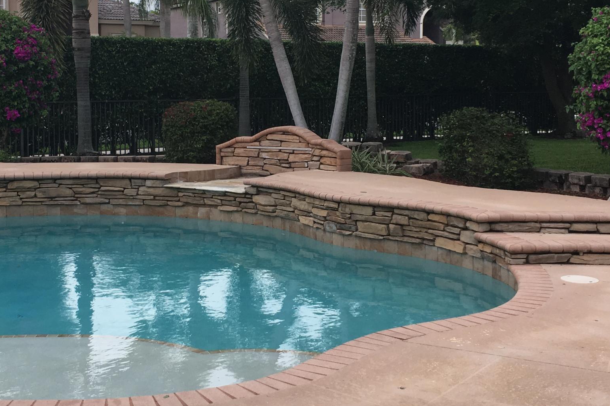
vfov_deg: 22.9
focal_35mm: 59
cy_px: 139
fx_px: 999
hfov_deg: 33.9
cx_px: 258
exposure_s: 1/120
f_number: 2.2
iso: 32
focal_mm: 4.15
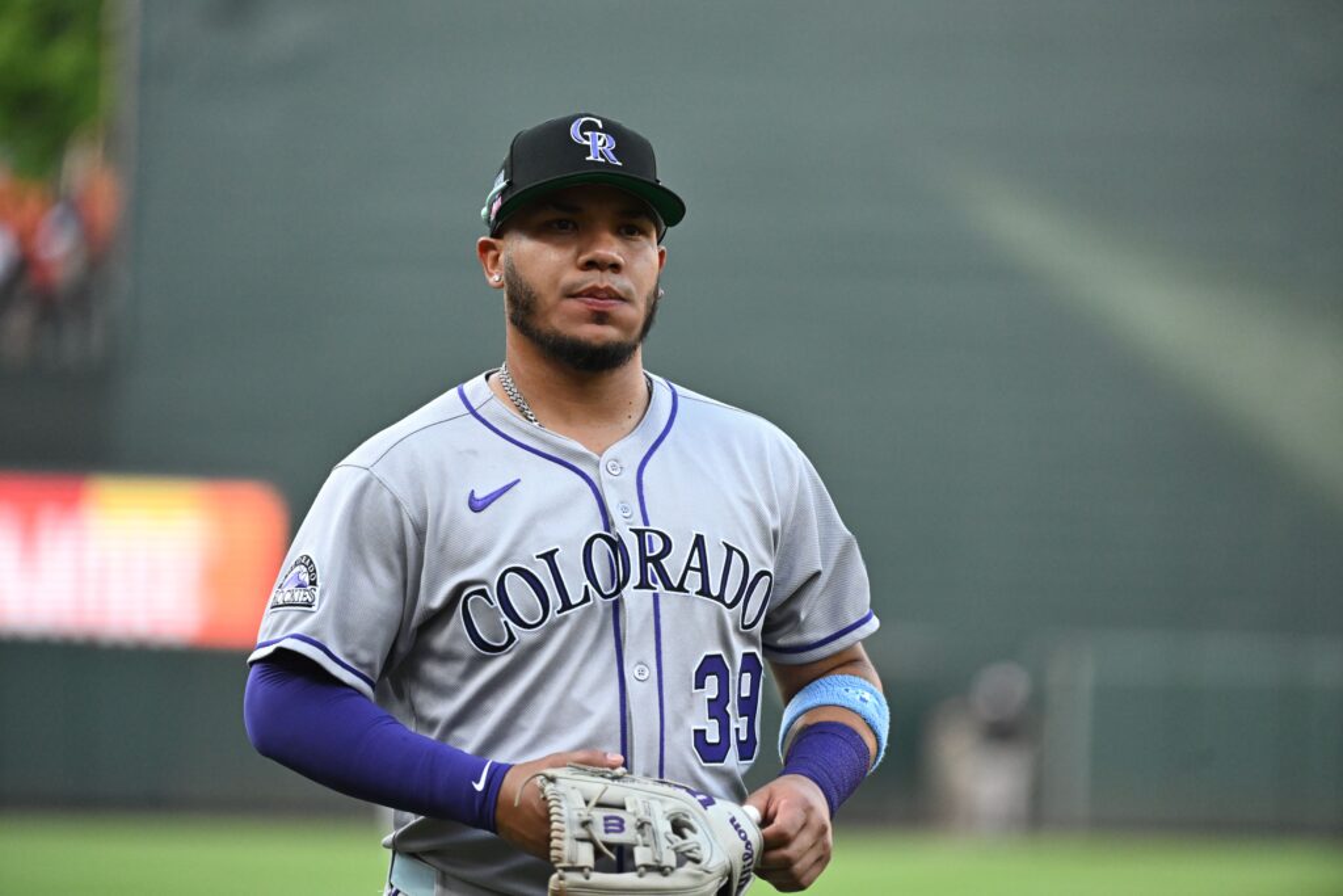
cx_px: 672
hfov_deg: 7.6
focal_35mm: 270
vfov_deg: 5.1
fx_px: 10073
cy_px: 448
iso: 4000
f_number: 4
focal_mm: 270
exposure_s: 1/2500
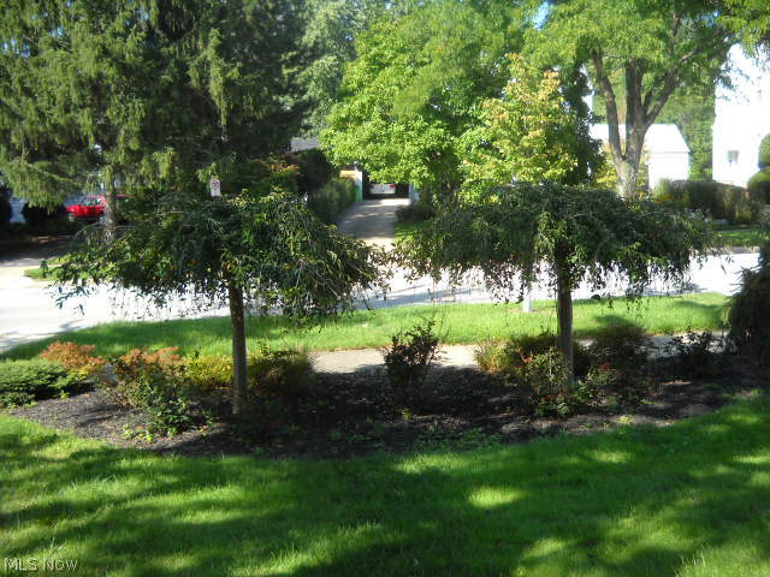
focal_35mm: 41
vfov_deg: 35.1
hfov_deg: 45.8
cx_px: 385
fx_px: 912
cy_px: 288
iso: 64
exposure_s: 1/239
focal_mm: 6.72
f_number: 3.1
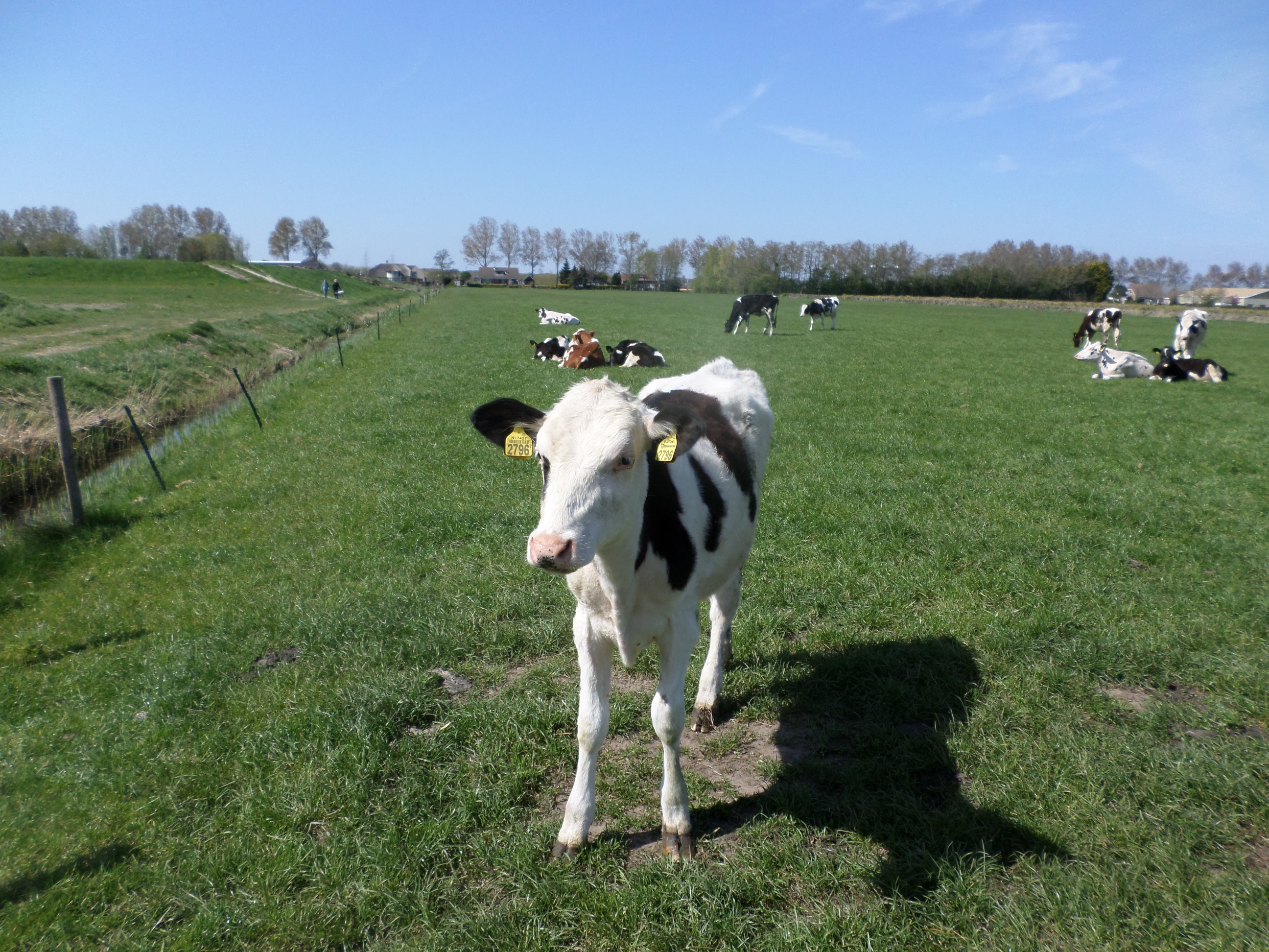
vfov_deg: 54.9
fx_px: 916
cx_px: 634
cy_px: 476
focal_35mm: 25
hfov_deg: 69.4
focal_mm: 4.5
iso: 80
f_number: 2.5
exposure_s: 1/1000
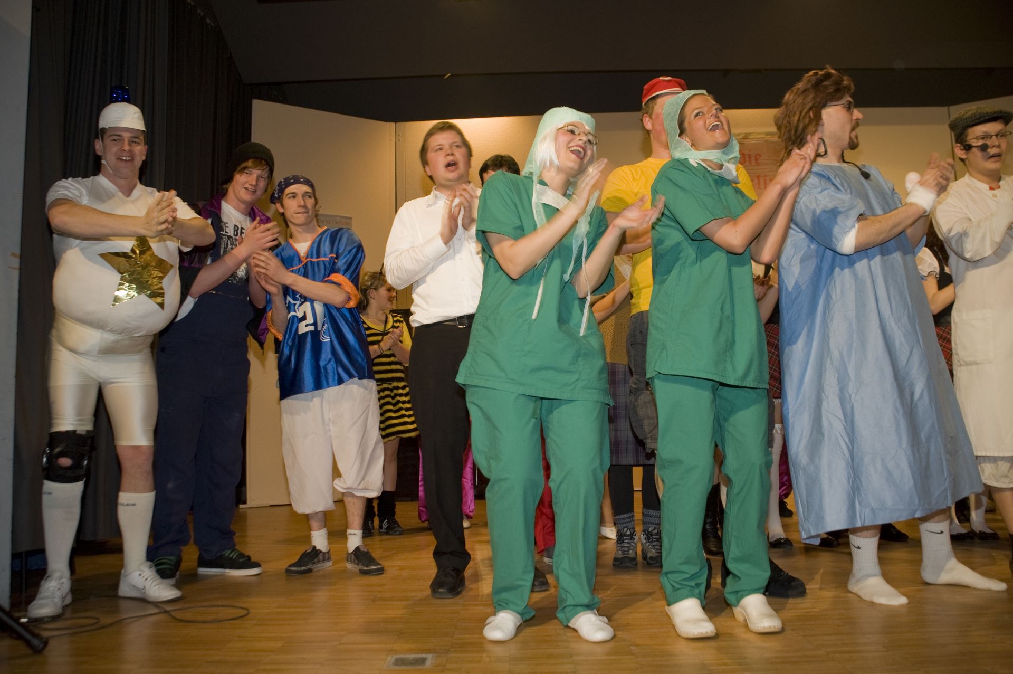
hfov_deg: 65.5
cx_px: 506
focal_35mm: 28
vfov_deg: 46.3
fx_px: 787
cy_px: 337
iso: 1000
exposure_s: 1/60
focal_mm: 28
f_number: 8
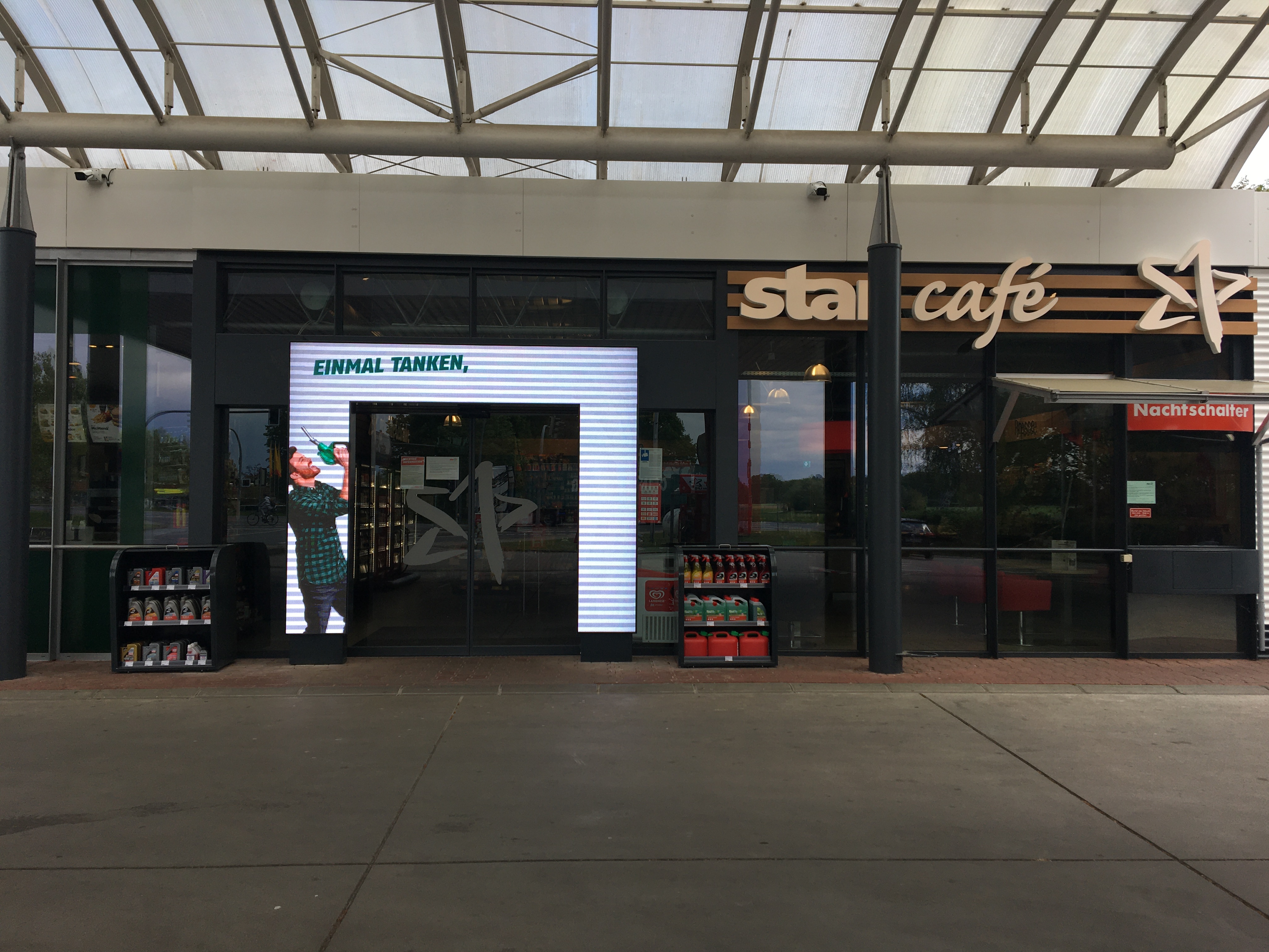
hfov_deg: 61.7
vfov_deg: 48.2
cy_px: 476
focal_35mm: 29
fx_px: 1063
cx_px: 634
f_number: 2.2
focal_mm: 4.15
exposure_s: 1/578
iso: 25
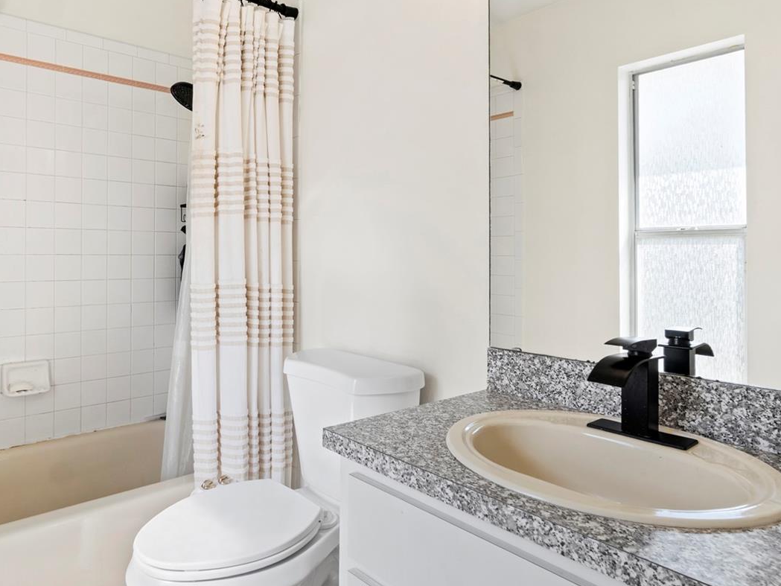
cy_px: 251
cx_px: 295
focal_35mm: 22
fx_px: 496
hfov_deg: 75.1
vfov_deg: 60.8
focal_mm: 10
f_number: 8
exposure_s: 1/13
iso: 100
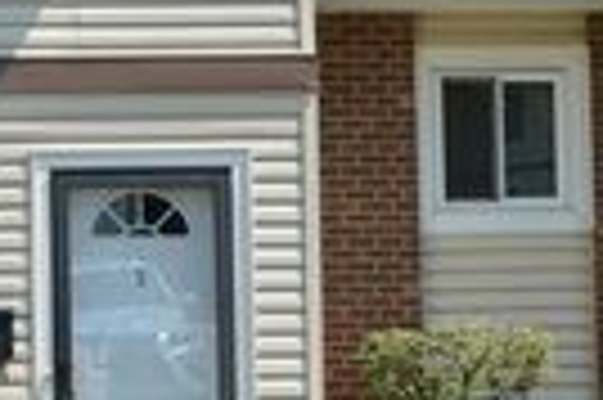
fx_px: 1874
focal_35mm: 112
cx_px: -18
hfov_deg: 17.8
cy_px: 101
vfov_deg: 12.2
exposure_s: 1/250
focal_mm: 20
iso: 160
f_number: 8
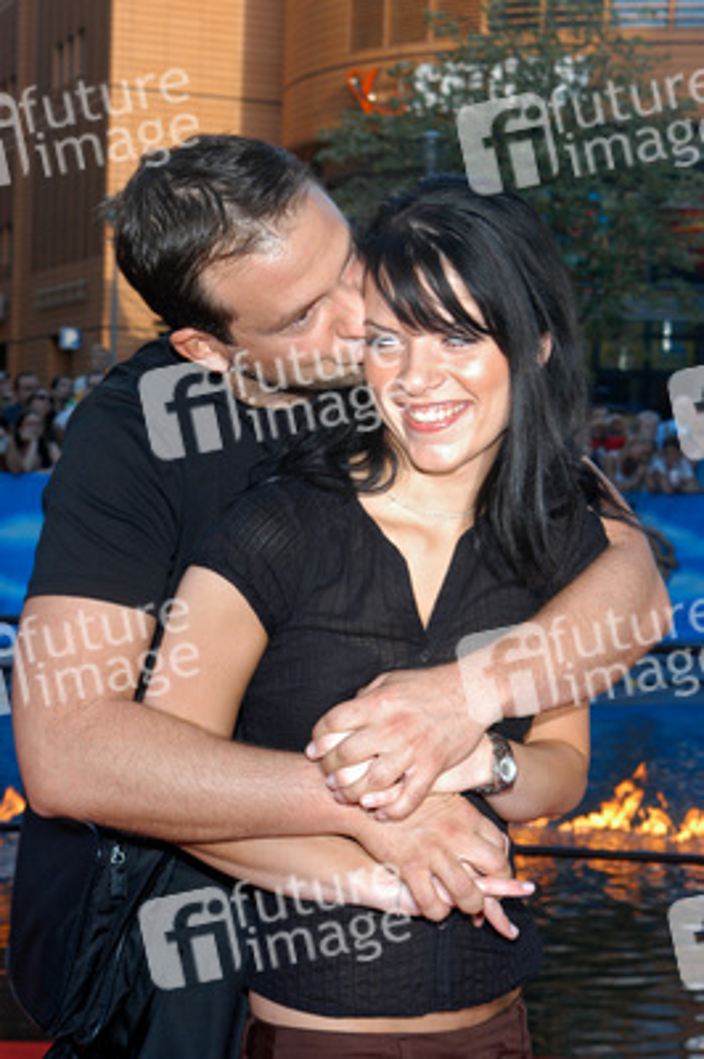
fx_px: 2292
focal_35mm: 78
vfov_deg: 26.0
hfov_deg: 17.5
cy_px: 530
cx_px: 352
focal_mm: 52
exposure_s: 1/80
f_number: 8
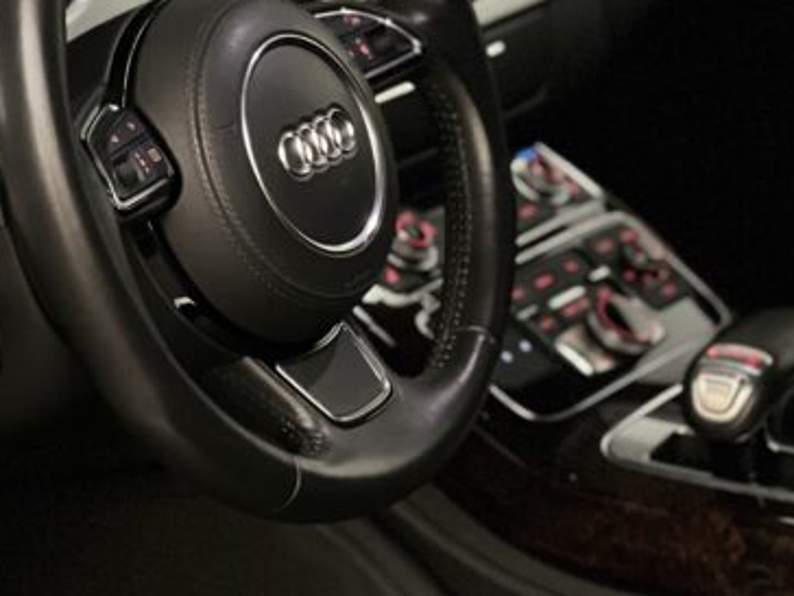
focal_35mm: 169
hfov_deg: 11.7
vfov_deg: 8.8
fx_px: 3876
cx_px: 194
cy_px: 133
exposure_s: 1/15
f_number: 2.8
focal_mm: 9
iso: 500
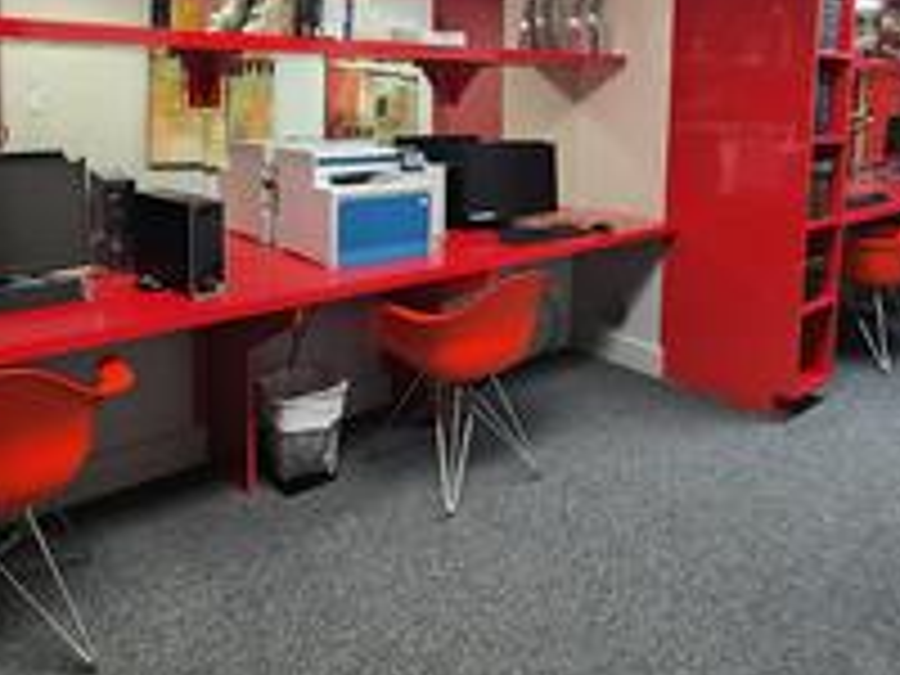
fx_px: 676
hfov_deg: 67.3
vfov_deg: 50.3
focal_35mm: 26
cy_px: 148
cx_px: 464
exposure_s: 1/40
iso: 320
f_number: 2.2
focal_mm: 2.2
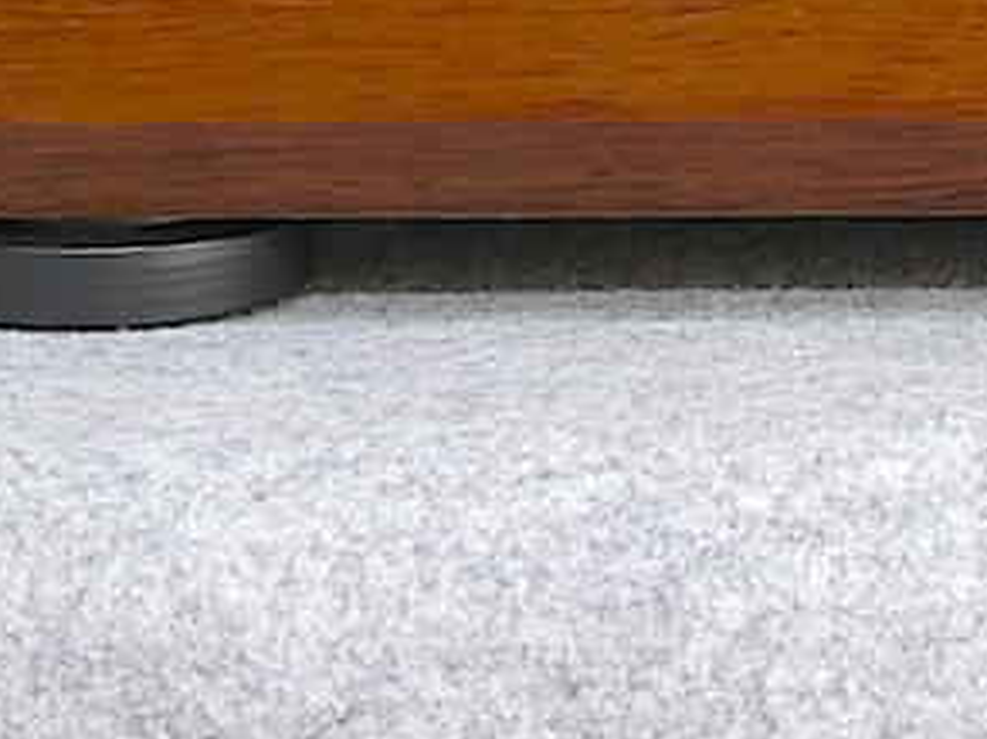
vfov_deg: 3.3
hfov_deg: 4.4
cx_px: 1174
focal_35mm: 445
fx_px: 12683
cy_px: -285
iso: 200
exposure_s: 1/13
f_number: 5.3
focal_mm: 24.2
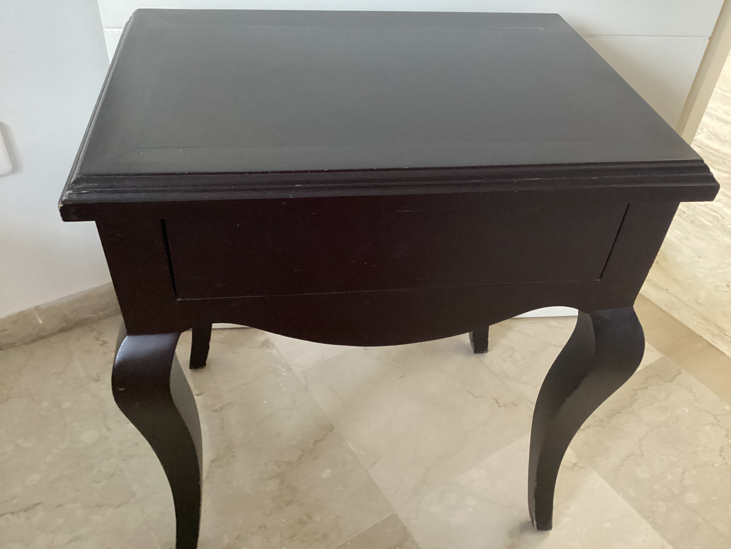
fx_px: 655
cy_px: 274
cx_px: 366
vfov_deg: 45.4
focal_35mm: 31
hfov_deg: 58.4
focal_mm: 3.3
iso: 640
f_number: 2.4
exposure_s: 1/30
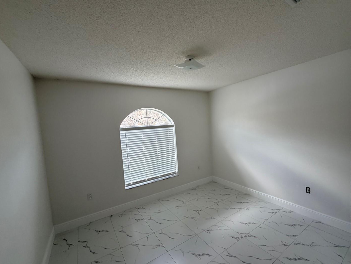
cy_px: 135
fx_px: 162
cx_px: 198
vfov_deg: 78.1
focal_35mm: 16
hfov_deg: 94.0
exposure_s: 1/120
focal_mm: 2.22
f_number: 2.2
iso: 160
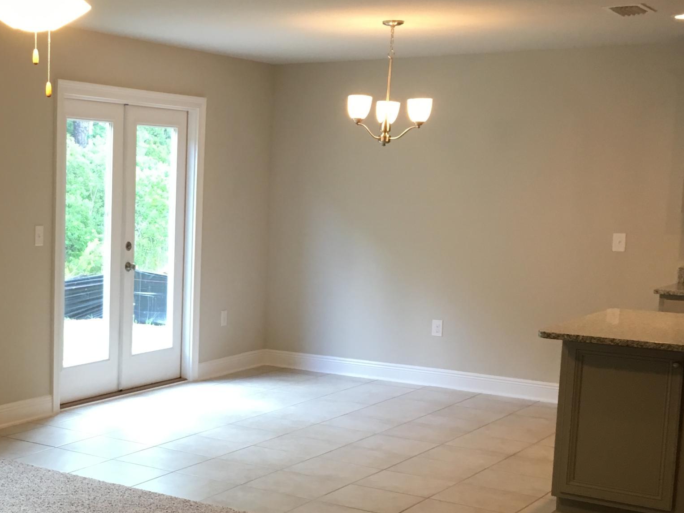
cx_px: 109
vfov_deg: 25.6
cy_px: 330
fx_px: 1126
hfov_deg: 32.6
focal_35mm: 57
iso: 80
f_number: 2.2
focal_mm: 4.15
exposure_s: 1/30
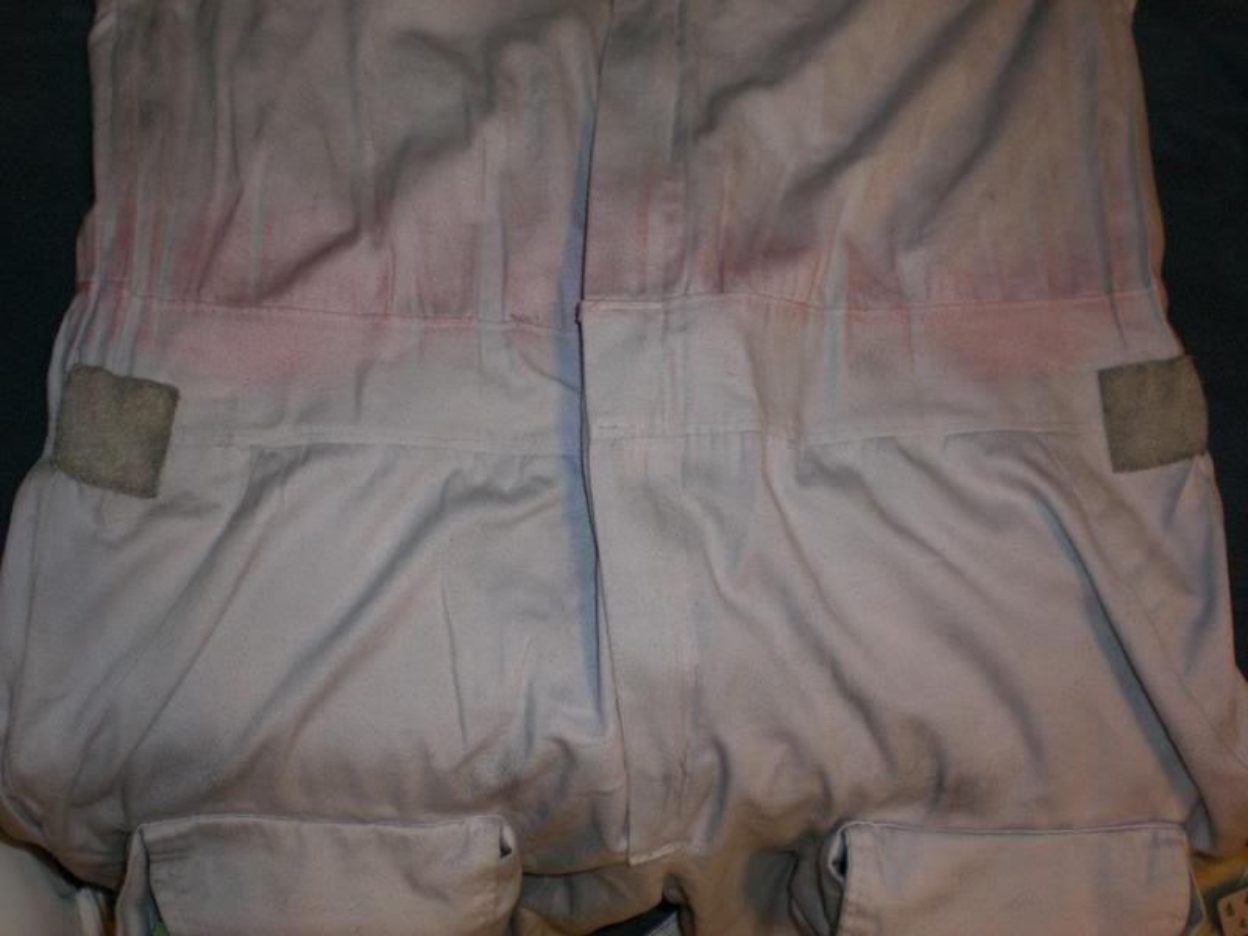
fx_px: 1370
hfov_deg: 49.0
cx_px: 624
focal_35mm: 38
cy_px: 468
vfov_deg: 37.7
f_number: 3.1
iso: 100
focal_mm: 6.3
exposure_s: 1/30
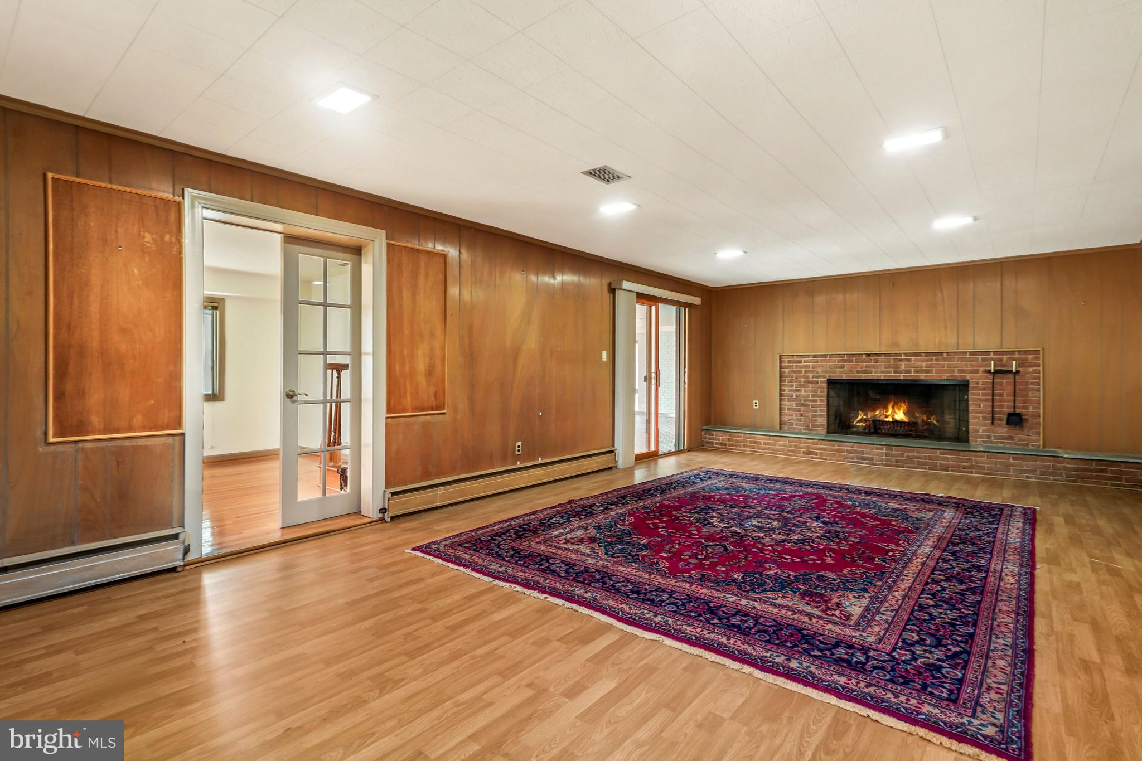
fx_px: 507
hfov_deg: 96.7
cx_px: 571
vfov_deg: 73.7
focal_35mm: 16
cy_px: 380
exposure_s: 8
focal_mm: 16
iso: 200
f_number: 8
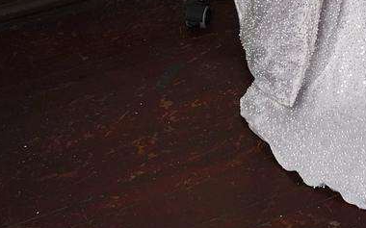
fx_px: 1156
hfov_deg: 17.5
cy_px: -323
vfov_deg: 9.9
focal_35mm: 116
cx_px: 379
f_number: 5
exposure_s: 1/160
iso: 1600
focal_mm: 36
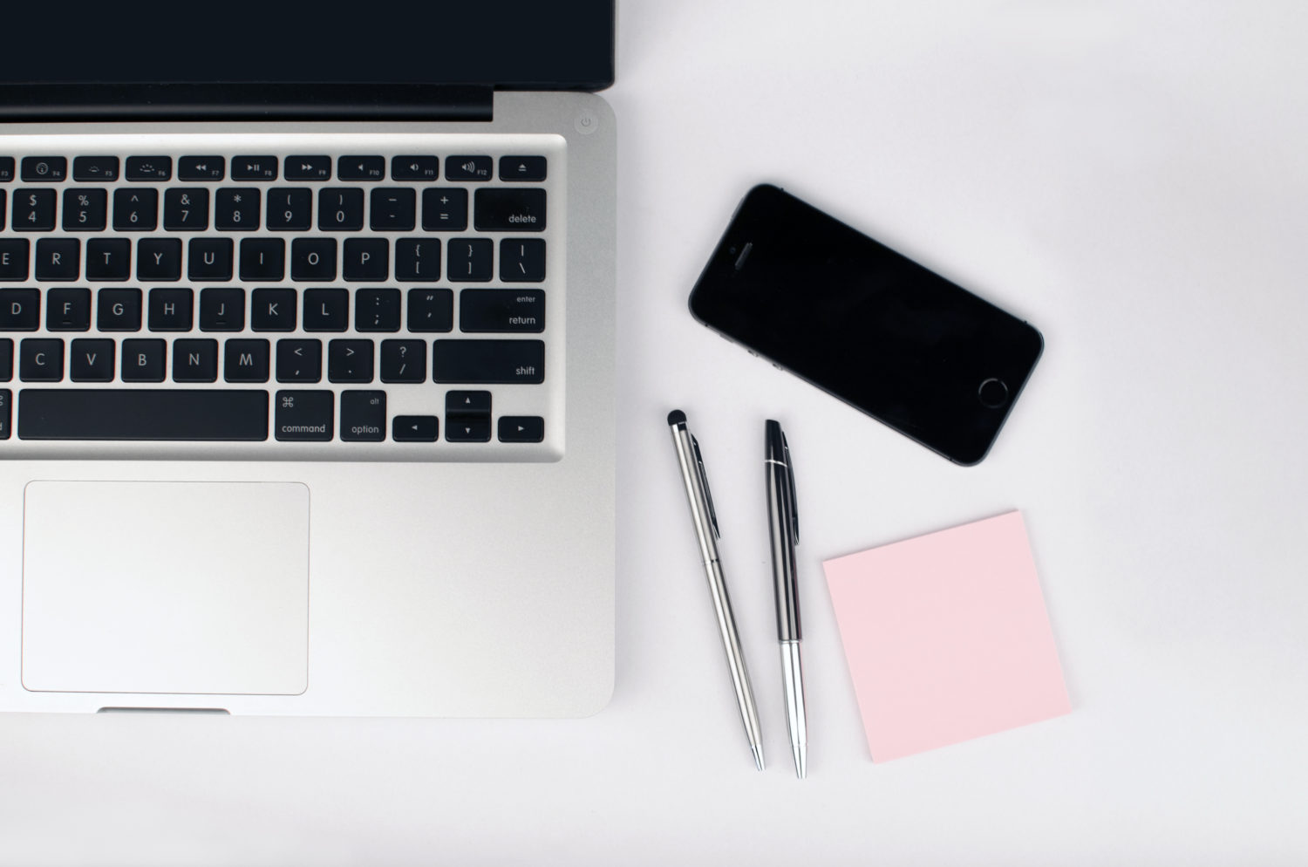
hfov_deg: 37.9
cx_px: 654
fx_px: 1904
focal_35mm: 52
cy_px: 434
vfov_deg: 25.6
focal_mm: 35
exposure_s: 1/40
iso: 250
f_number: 5
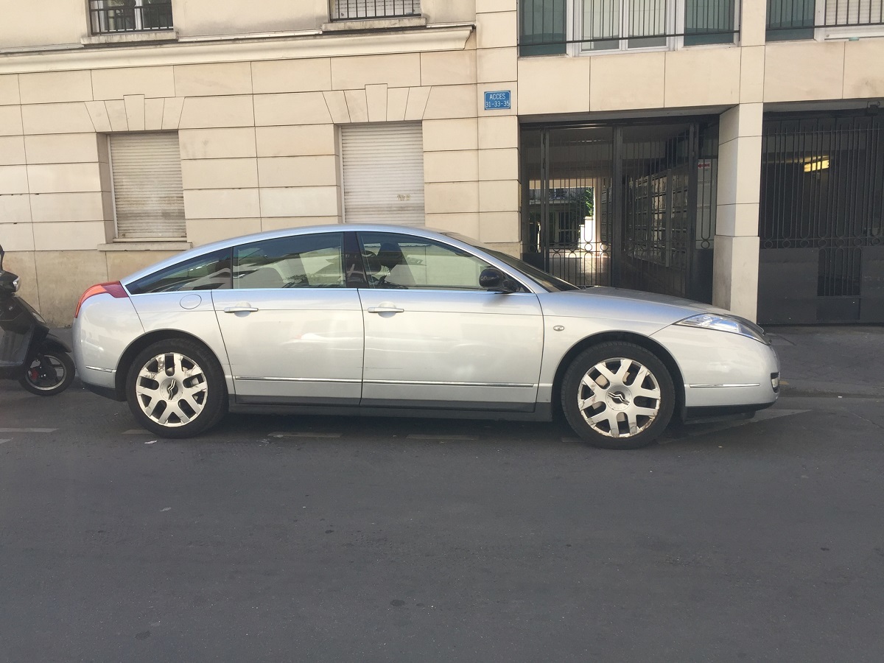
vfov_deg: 48.2
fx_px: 741
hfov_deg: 61.7
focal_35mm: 29
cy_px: 332
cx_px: 442
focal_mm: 4.15
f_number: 2.2
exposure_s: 1/694
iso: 32
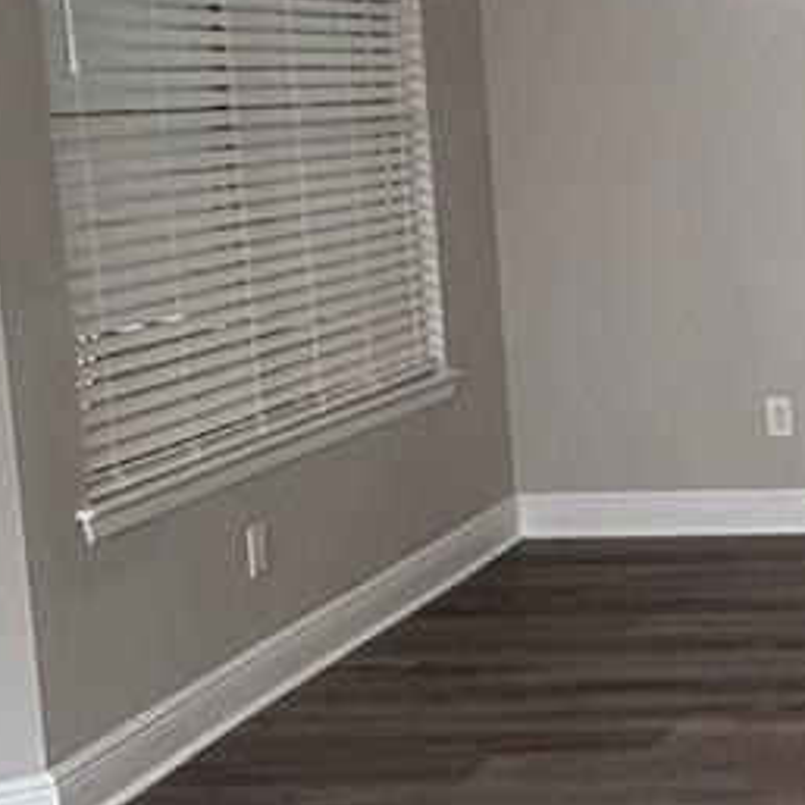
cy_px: 335
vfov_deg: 22.5
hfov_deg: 19.3
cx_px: 1253
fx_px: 2026
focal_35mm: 77
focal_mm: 2.22
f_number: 2.2
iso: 200
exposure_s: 1/120
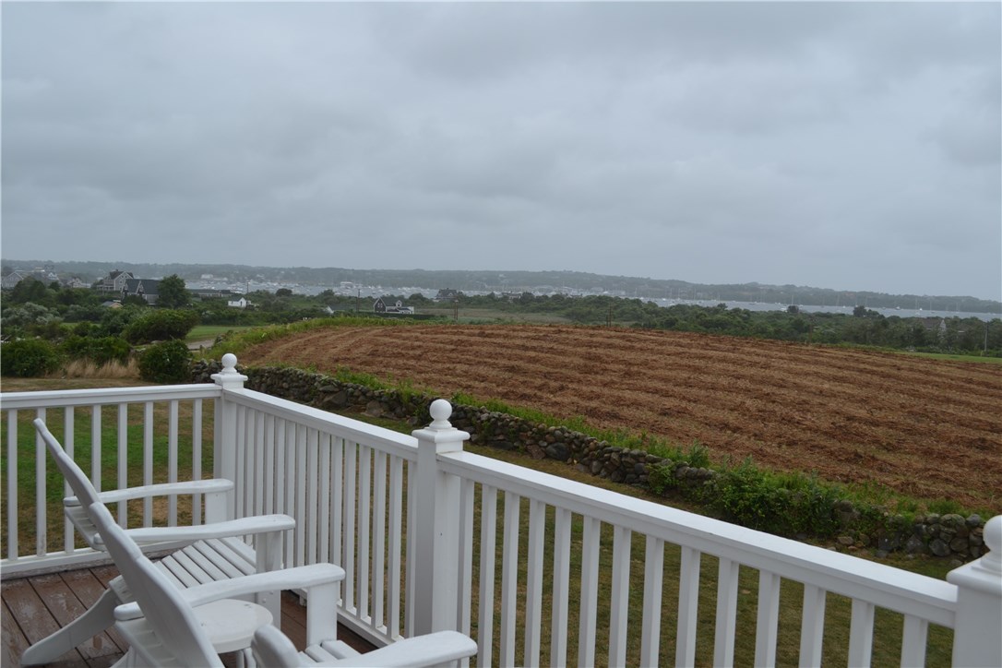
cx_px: 501
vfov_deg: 40.0
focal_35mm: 33
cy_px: 334
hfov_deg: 57.2
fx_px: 918
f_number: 7.1
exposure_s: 1/200
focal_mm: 22
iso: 100
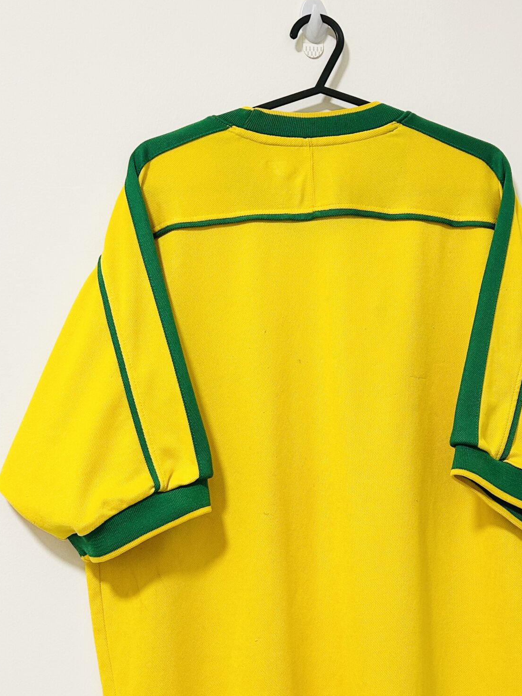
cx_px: 302
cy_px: 431
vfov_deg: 41.8
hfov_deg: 32.1
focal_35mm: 45
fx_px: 905
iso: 125
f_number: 1.5
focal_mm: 5.7
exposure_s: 1/60
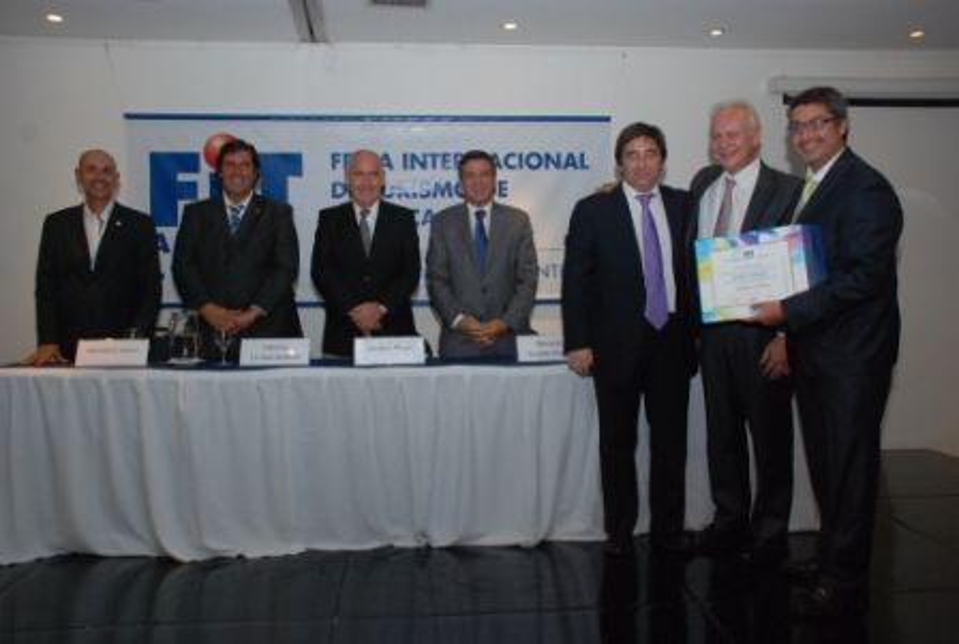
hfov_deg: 61.8
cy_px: 322
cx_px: 480
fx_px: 801
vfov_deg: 43.8
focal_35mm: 30
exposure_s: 1/80
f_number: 5
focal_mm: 20
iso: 640
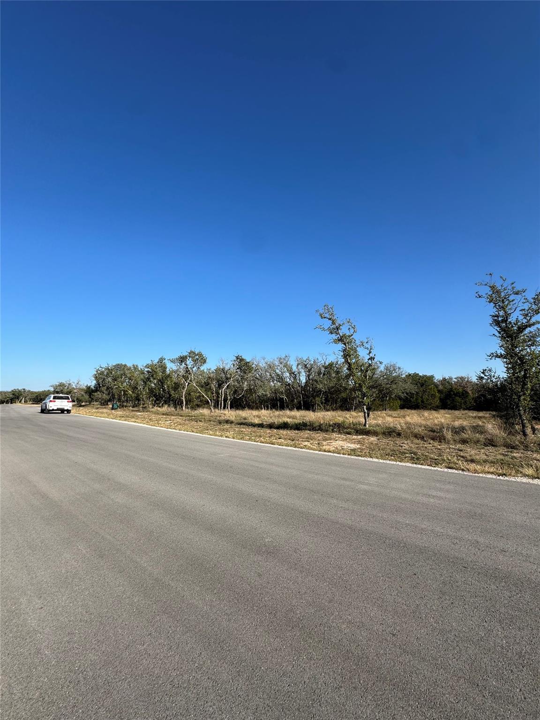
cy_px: 360
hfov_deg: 85.7
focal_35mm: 14
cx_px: 270
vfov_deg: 102.1
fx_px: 291
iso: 50
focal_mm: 2.22
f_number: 2.2
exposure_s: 1/1927
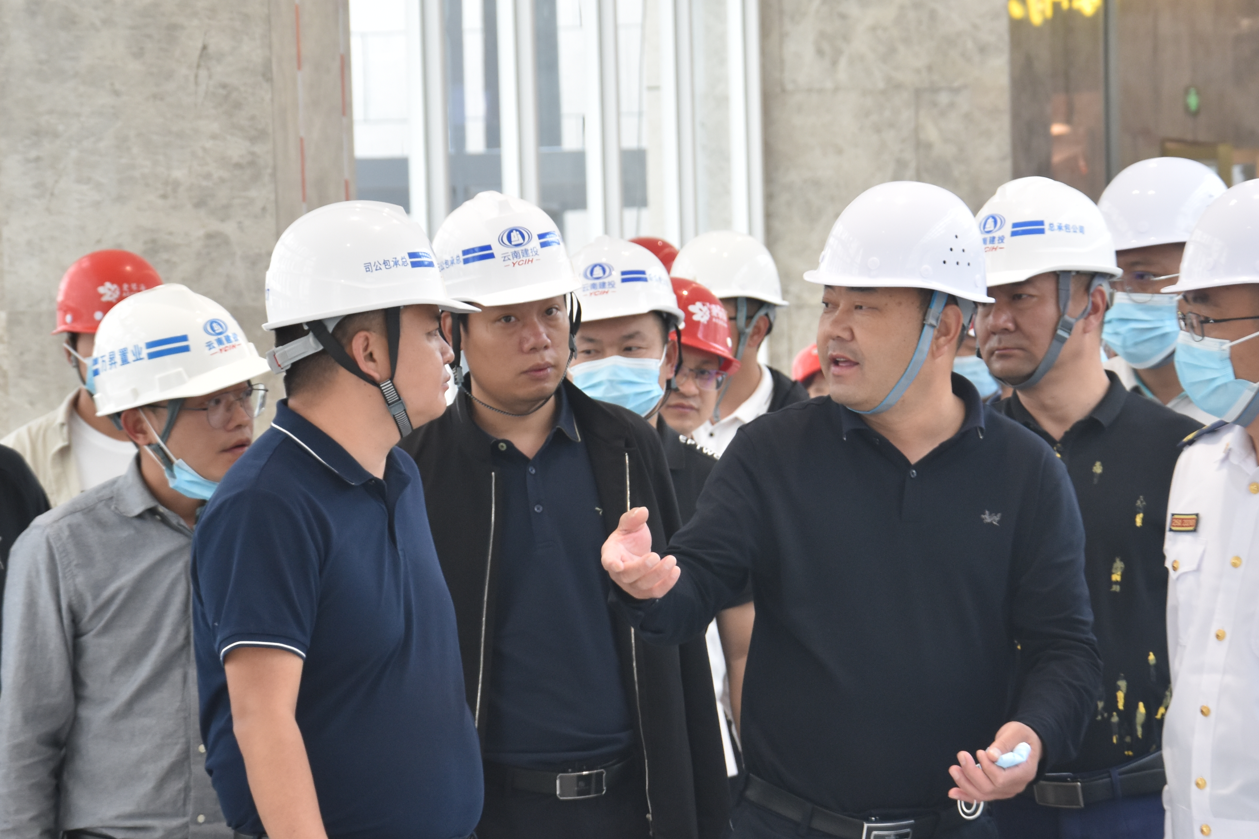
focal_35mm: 156
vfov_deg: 8.8
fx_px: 5455
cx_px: 644
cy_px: 387
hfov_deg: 13.2
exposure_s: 1/100
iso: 560
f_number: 5.3
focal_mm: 66
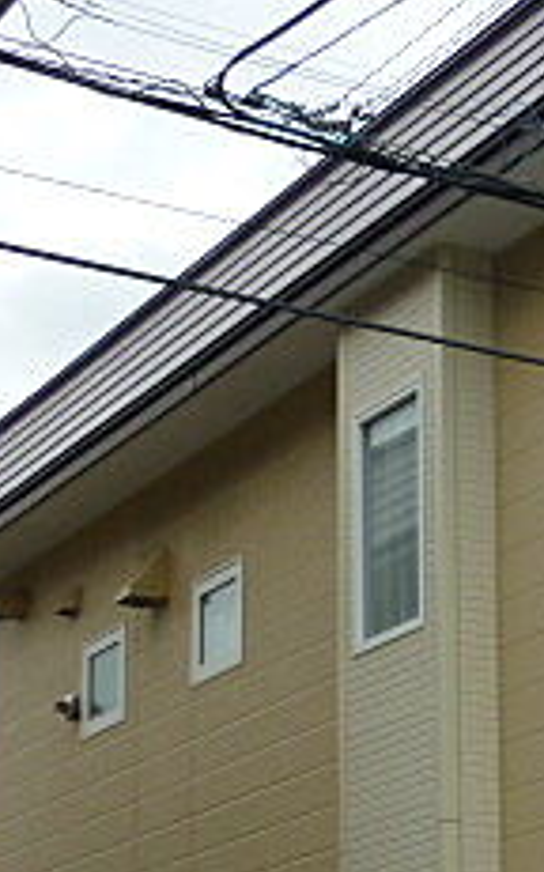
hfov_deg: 11.9
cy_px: 751
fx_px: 2305
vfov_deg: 21.1
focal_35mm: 97
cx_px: 1111
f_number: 2.8
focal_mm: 5.5
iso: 100
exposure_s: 1/640
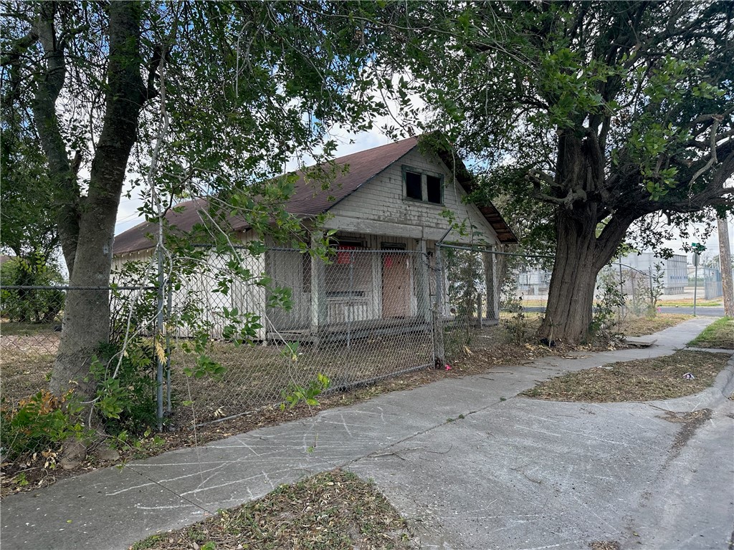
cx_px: 367
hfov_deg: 71.6
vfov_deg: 56.8
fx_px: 509
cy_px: 275
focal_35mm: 24
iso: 80
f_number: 1.78
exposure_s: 1/608
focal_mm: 6.86
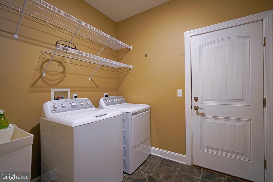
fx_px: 121
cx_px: 136
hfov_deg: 96.7
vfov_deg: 73.7
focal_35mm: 16
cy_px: 91
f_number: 2.8
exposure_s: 1/160
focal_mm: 16
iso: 2500
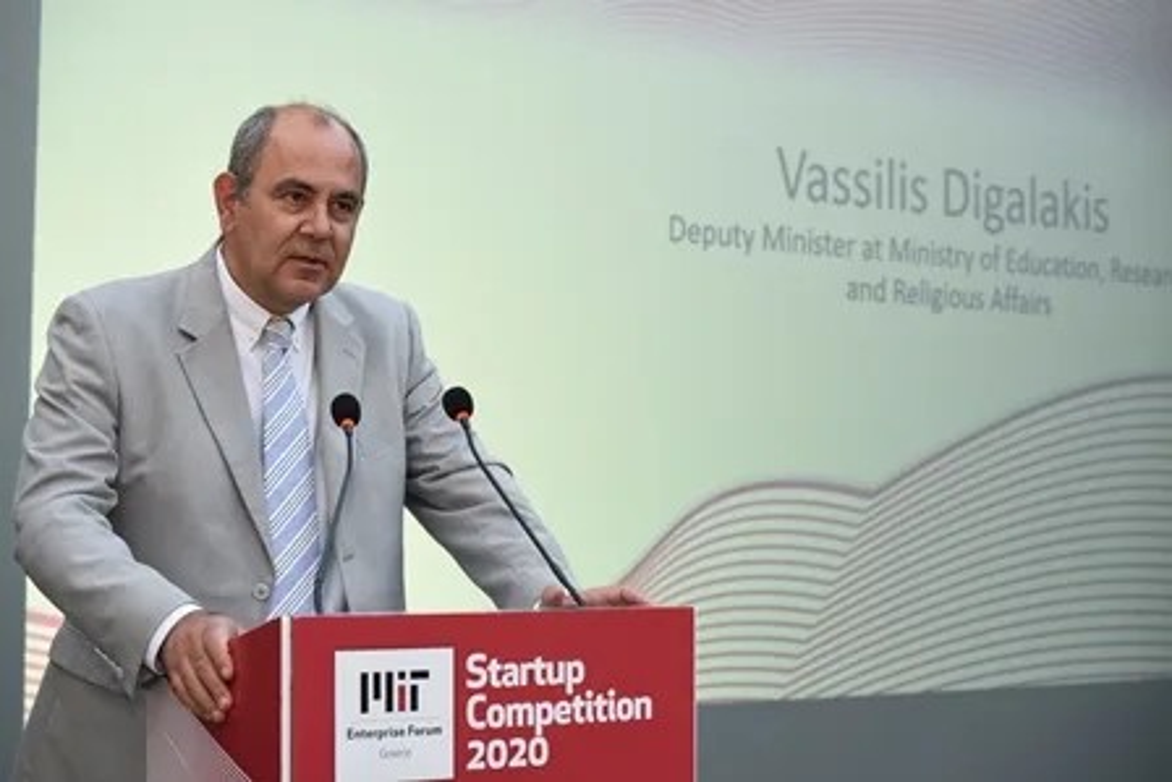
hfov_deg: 28.8
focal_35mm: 70
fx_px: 2279
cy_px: 391
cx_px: 586
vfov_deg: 19.5
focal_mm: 70
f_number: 4.5
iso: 800
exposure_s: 1/125
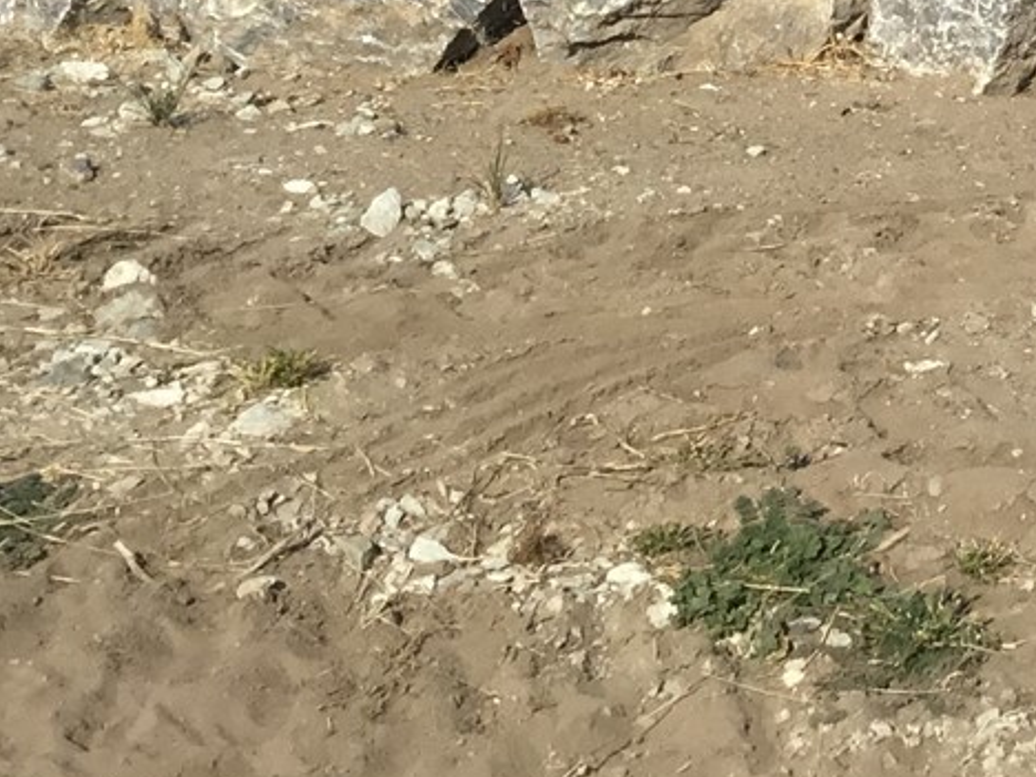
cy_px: -485
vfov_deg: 13.0
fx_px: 3172
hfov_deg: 17.1
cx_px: 1448
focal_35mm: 106
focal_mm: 3.3
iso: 25
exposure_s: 1/1567
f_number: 2.4
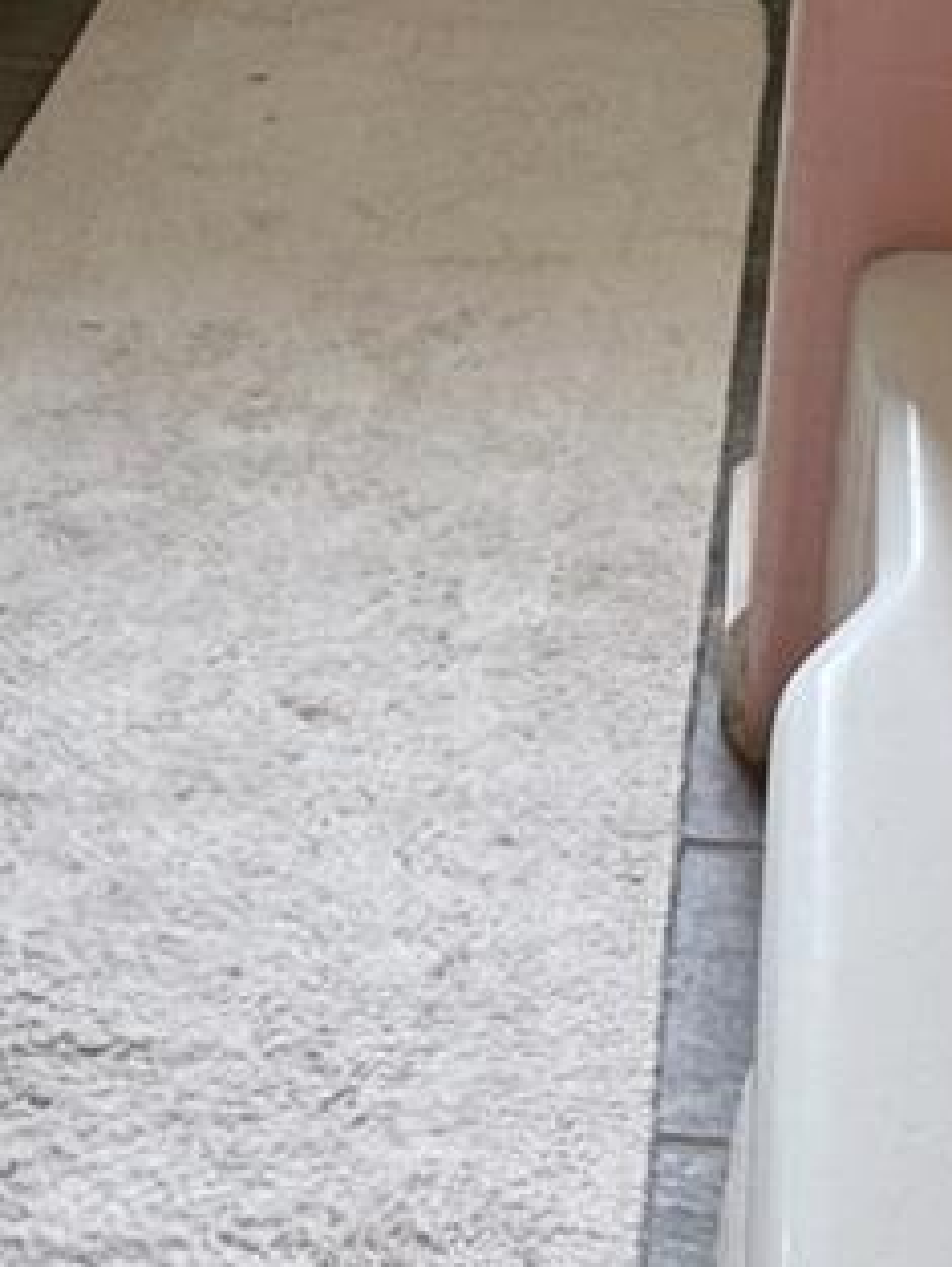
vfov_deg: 21.6
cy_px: -862
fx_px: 2455
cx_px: 756
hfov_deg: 21.7
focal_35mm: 67
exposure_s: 1/120
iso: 125
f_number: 2.2
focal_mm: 2.22
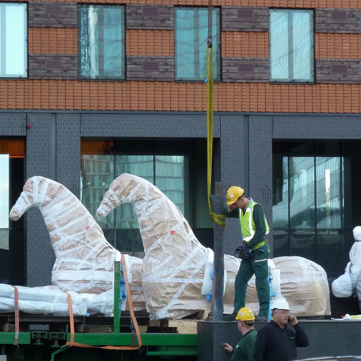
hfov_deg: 10.7
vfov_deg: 10.7
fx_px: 1923
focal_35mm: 163
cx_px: 216
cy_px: 180
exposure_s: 1/80
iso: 200
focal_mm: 22.5
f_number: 4.5
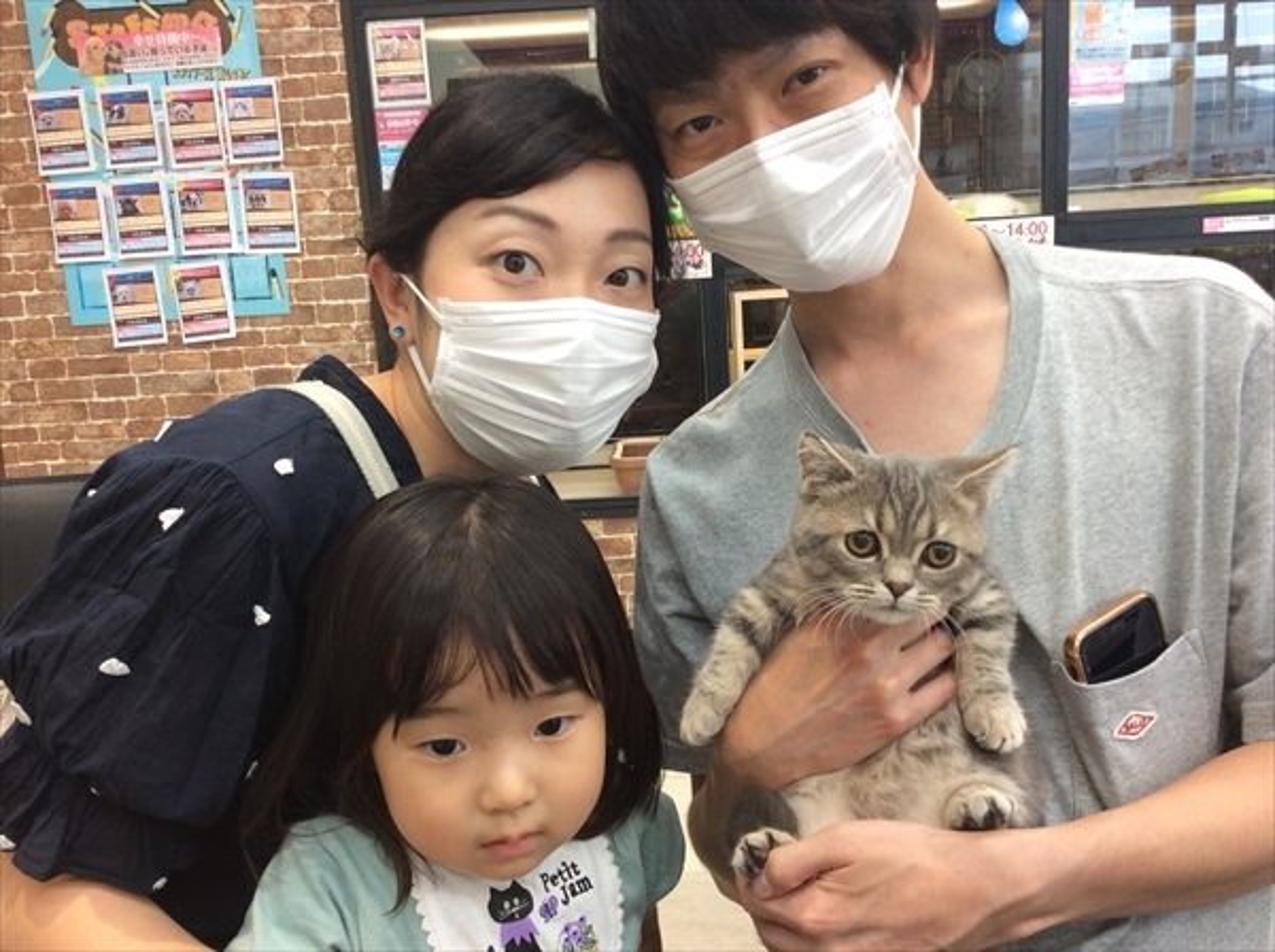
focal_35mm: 32
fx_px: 1177
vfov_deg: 44.0
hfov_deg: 56.9
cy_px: 476
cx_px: 638
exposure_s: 1/24
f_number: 2.4
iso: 50
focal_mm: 3.3
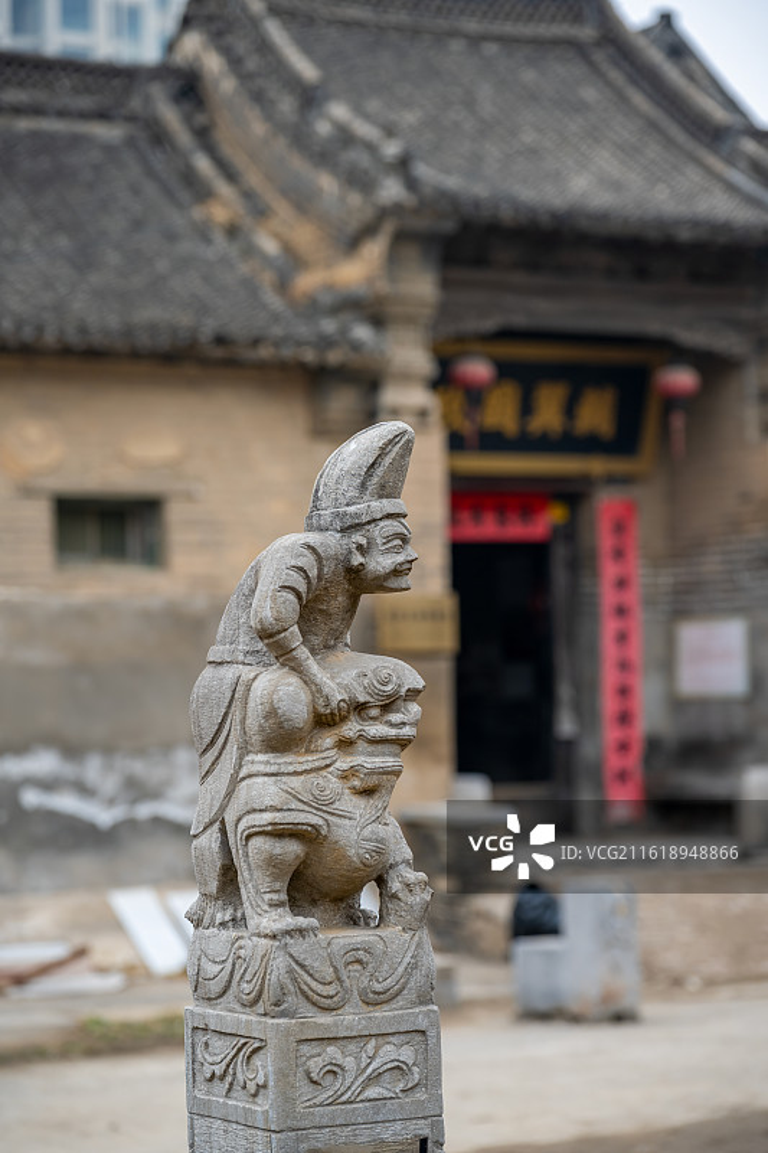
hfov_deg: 15.9
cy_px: 576
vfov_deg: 23.6
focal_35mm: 86
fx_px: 2753
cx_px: 384
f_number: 4
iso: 320
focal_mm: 86
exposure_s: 1/200
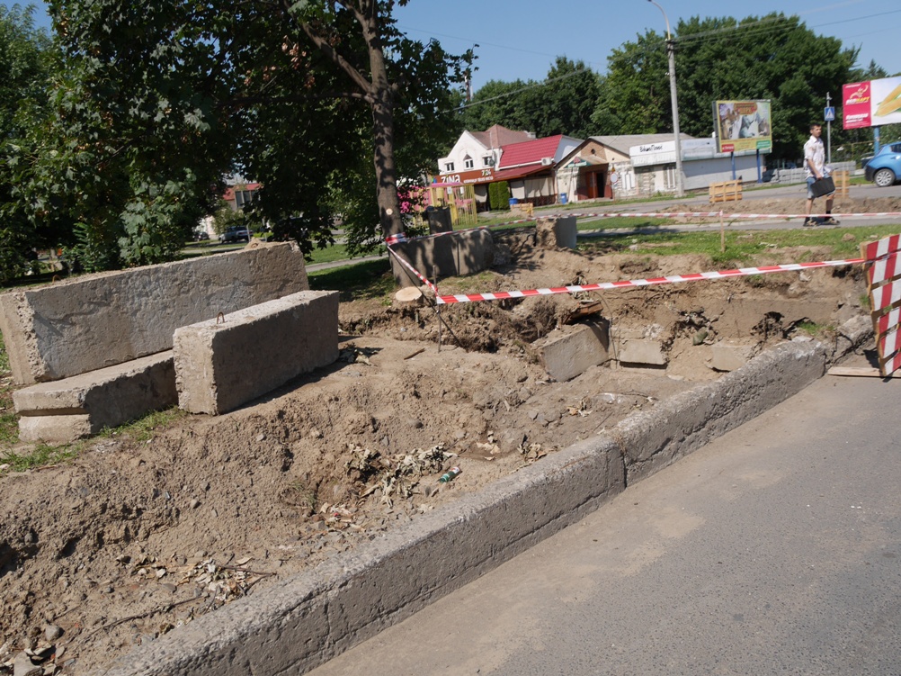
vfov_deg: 49.7
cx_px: 450
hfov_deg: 63.5
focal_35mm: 28
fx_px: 729
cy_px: 338
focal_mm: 14
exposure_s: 1/500
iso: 200
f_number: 8
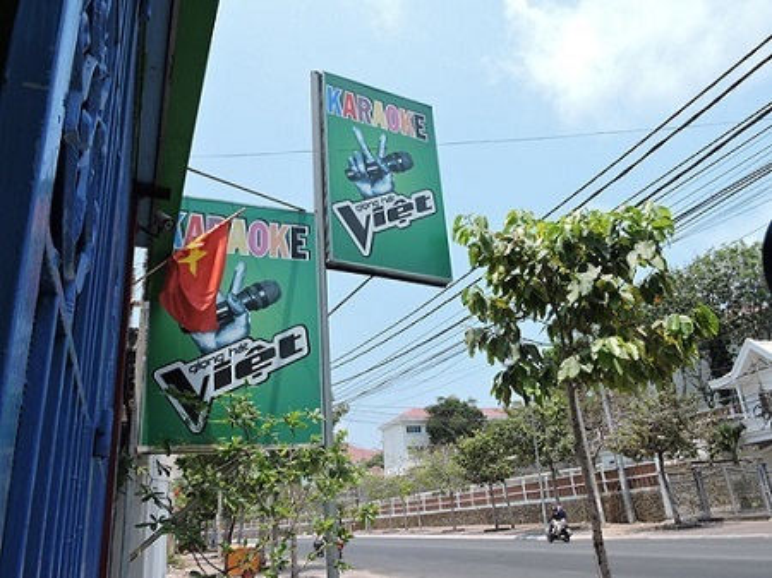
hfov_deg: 63.5
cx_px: 386
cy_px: 289
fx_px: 624
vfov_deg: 49.7
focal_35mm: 28
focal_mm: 5
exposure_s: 1/1000
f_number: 3.5
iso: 100
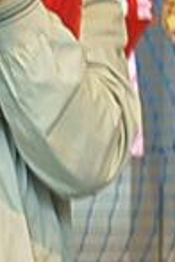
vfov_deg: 5.6
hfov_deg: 3.8
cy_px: 62
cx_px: -81
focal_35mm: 365
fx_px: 2661
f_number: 5.6
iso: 200
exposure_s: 1/5
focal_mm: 80
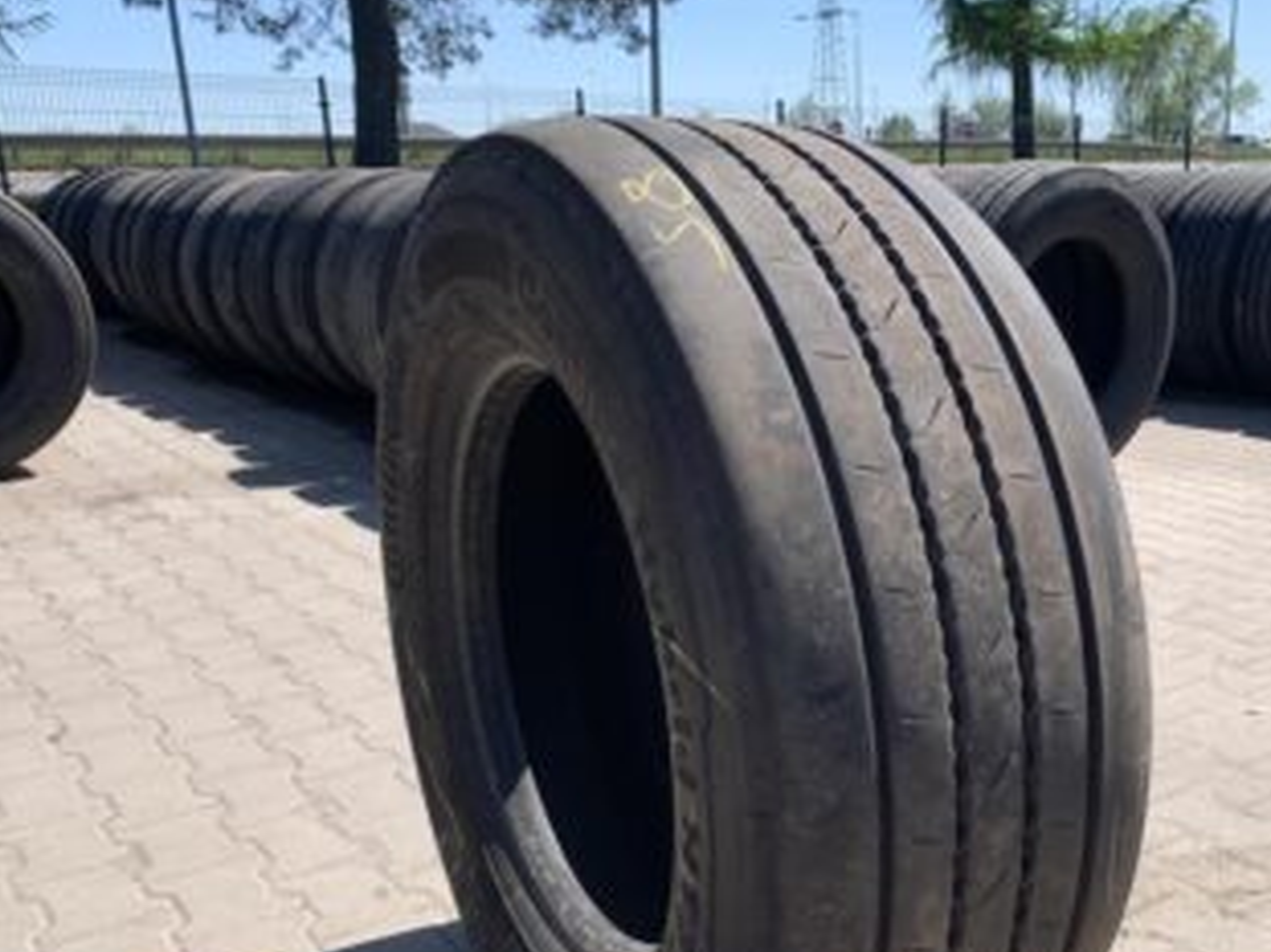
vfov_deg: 39.2
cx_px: 809
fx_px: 1321
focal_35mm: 36
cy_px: 627
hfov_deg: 50.7
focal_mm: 4.25
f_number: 1.8
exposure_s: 1/1585
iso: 25
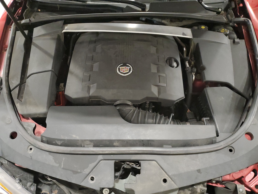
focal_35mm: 26
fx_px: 194
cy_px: 97
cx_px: 129
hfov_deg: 67.3
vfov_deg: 53.1
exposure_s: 1/15
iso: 474
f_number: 1.5
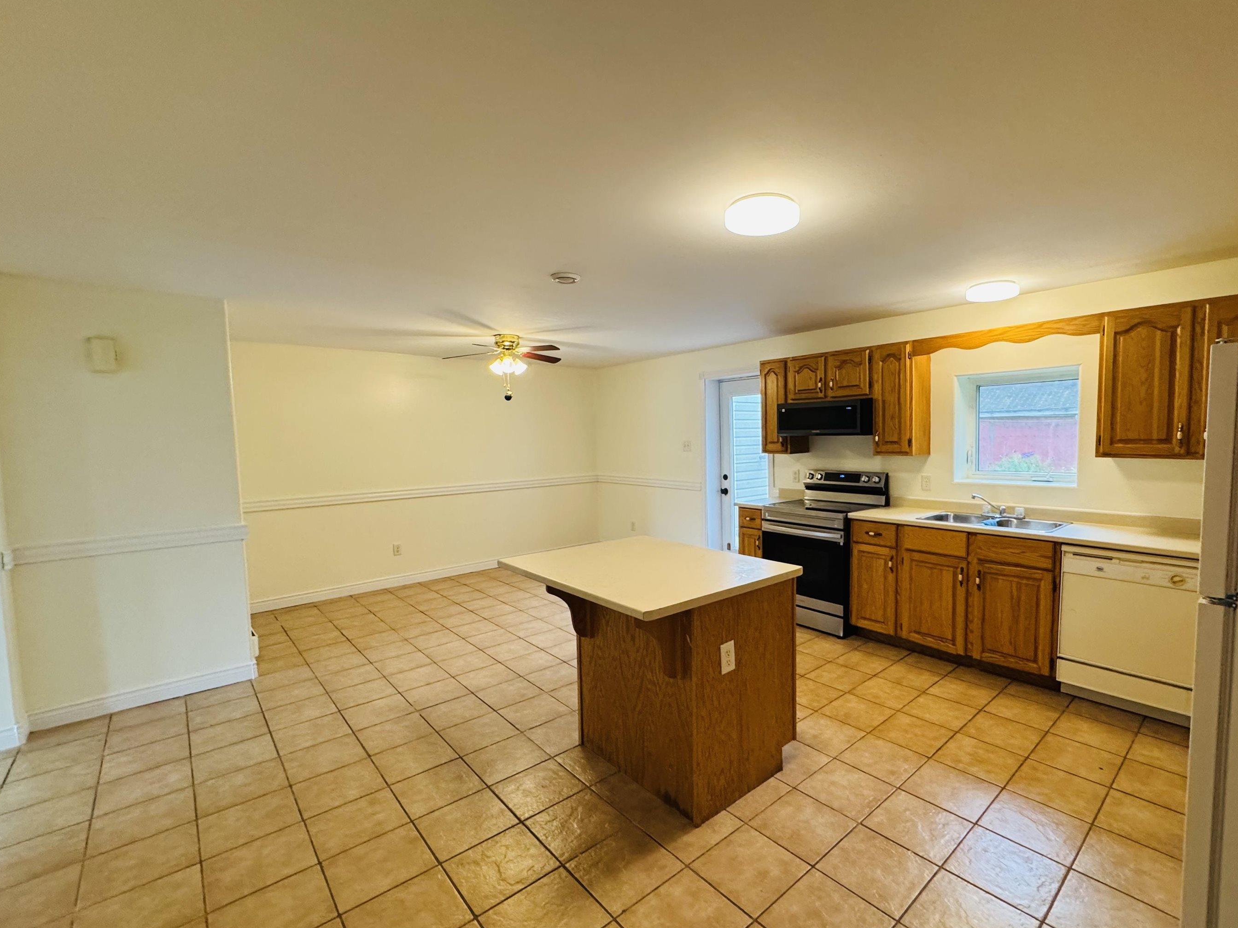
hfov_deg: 94.1
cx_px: 689
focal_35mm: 16
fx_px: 572
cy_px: 473
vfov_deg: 78.1
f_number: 2.2
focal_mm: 2.22
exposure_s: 1/120
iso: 320
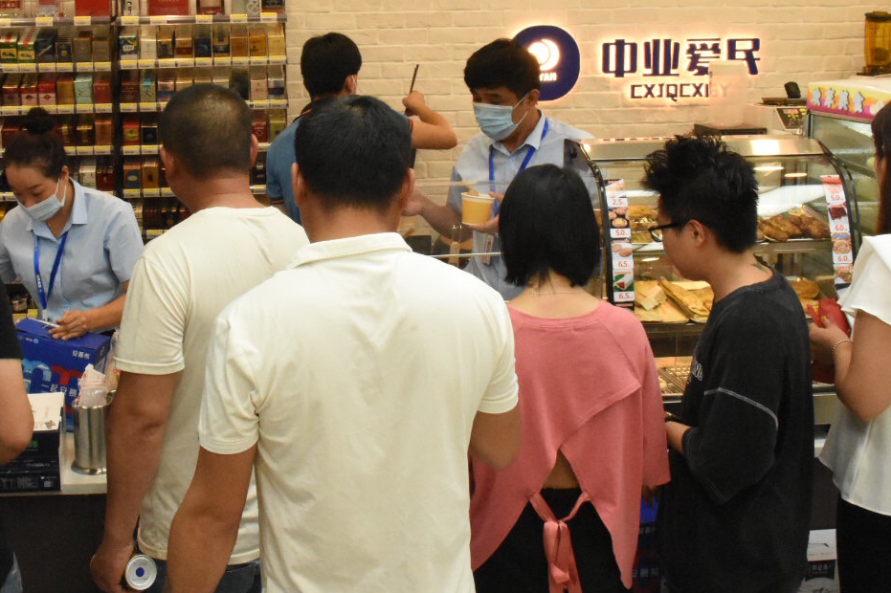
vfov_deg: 28.2
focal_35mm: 47
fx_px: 1163
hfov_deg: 41.4
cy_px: 143
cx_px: 296
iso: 6400
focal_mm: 18
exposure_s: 1/160
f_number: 16
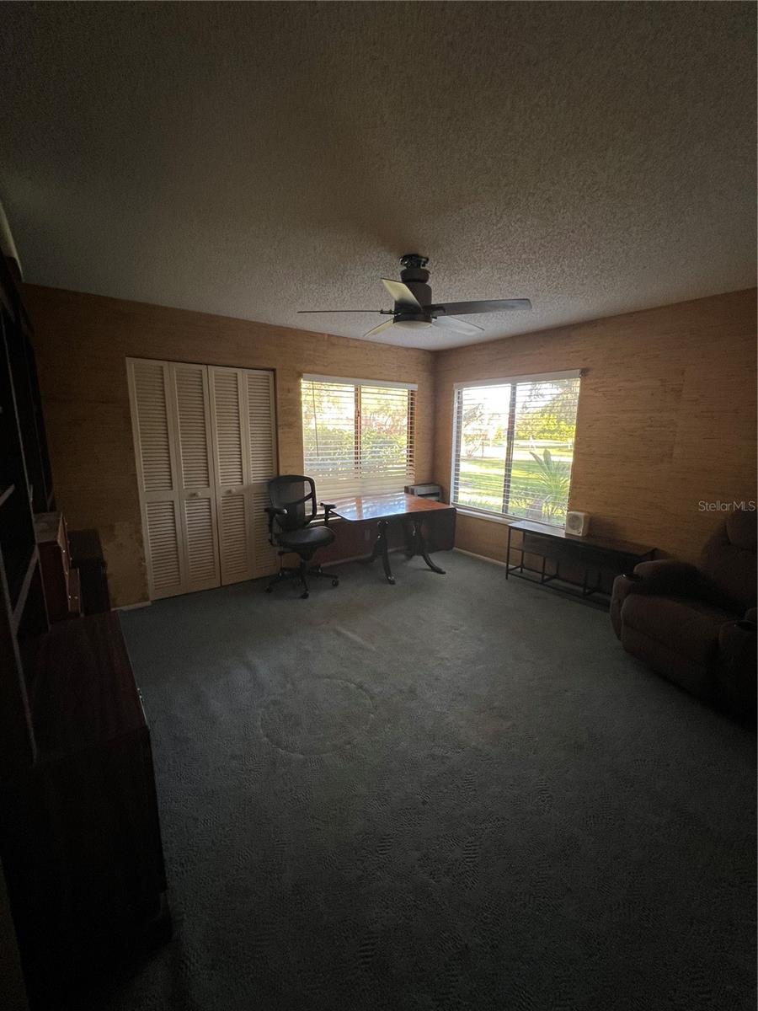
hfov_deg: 89.9
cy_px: 506
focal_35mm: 13
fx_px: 380
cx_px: 379
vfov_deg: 106.2
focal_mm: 1.57
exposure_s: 1/60
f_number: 1.8
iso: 250
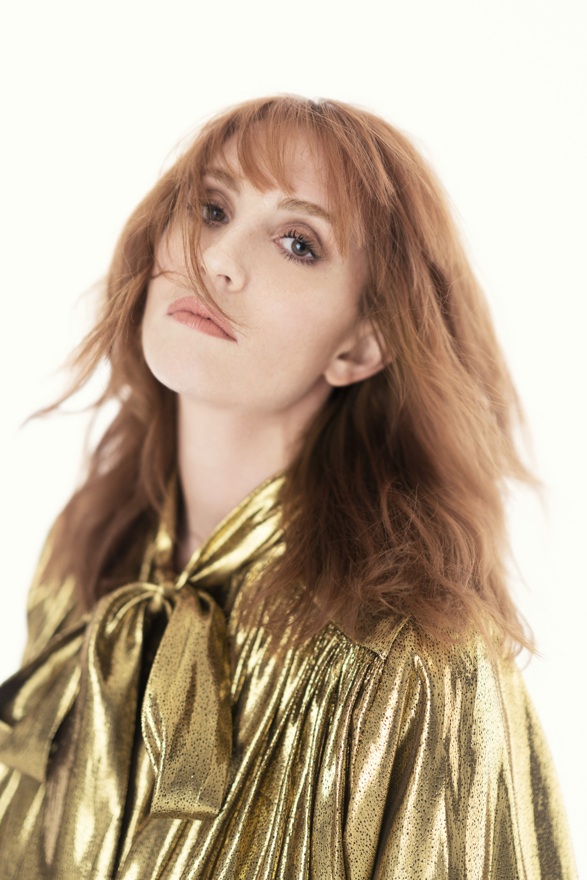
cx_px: 294
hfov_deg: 16.1
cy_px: 440
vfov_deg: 23.9
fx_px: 2079
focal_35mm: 85
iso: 500
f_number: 1.4
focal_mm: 85
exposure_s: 1/200
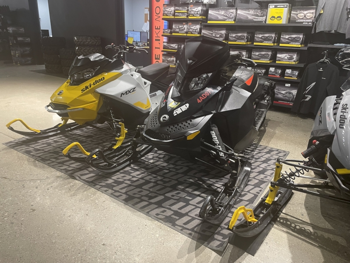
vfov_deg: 53.1
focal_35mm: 26
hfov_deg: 67.3
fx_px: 263
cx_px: 175
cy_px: 132
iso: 125
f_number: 1.6
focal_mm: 4.2
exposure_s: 1/60
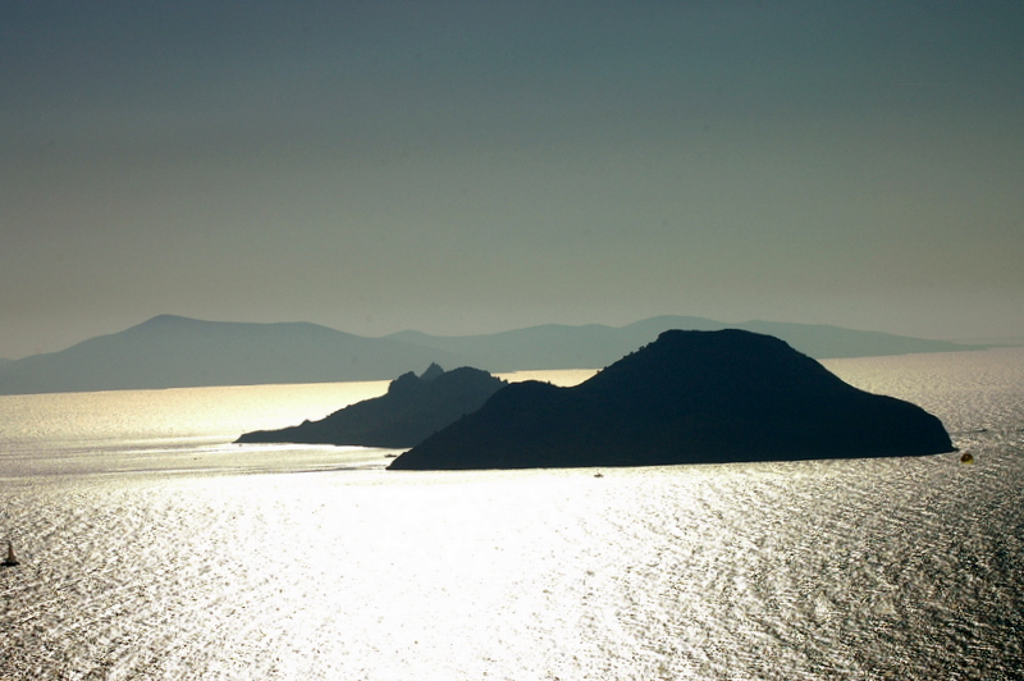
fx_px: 3325
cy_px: 340
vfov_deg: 11.7
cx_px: 512
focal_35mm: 117
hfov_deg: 17.5
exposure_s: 1/800
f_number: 13
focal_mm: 78
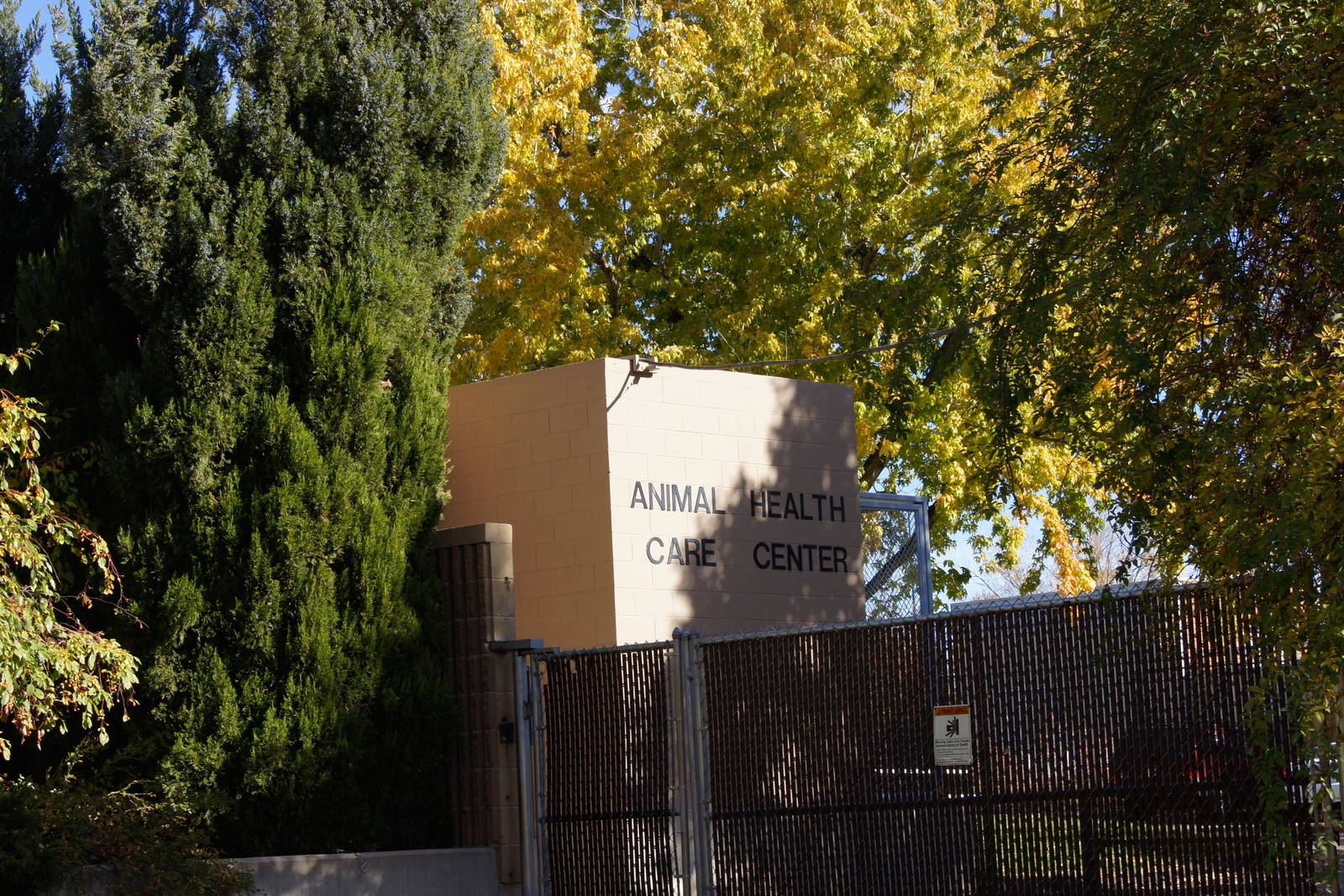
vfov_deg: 16.6
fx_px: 3080
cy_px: 448
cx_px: 672
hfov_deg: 24.6
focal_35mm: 82
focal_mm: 55
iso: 200
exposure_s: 1/125
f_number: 13
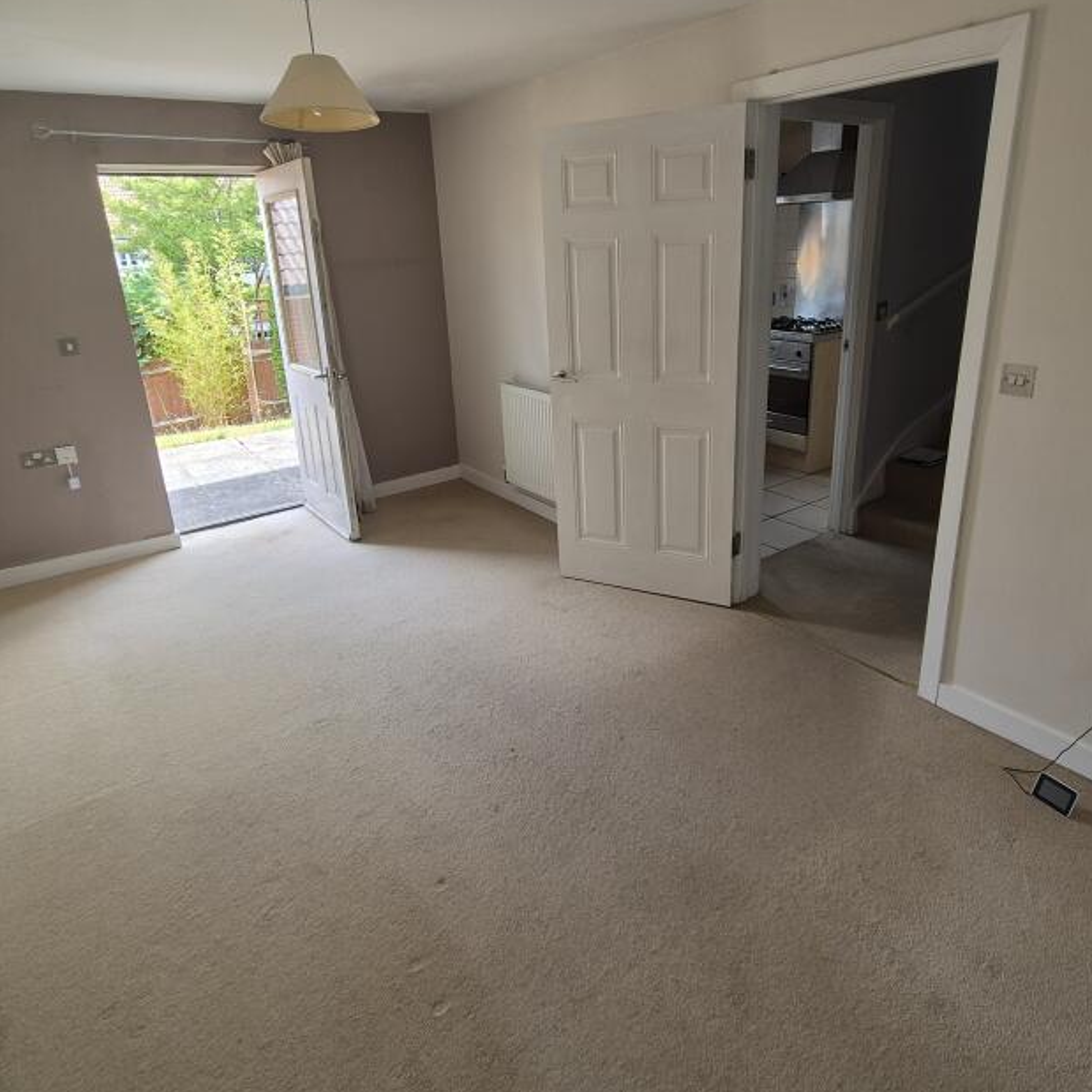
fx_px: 678
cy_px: 483
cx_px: 561
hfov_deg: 77.7
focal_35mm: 19
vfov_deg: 77.4
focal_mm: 2.2
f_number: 2.2
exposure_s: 1/100
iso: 64
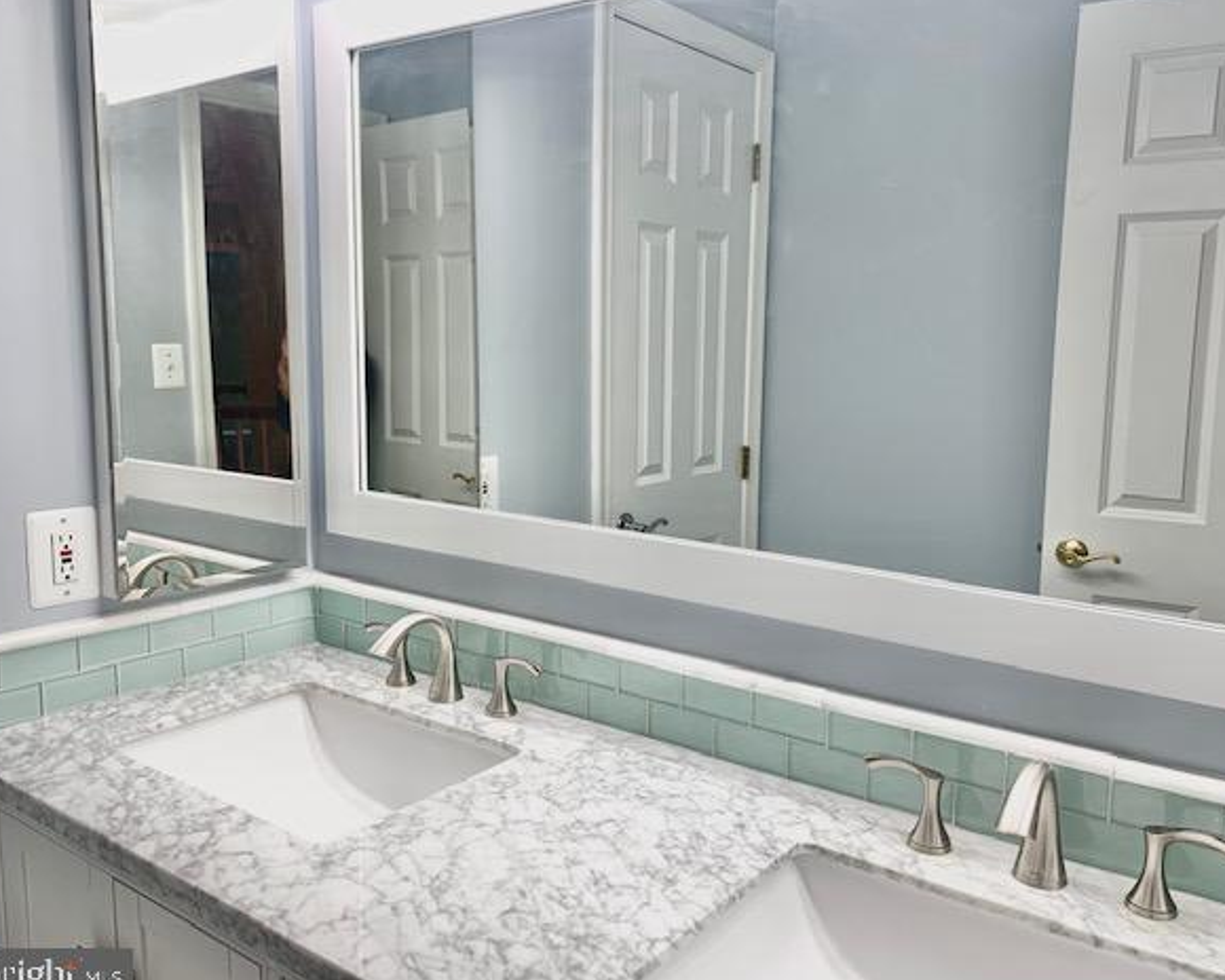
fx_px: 1015
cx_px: 644
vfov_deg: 51.5
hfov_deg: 62.2
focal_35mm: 28
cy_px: 496
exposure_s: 1/120
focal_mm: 4.25
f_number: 1.8
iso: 25
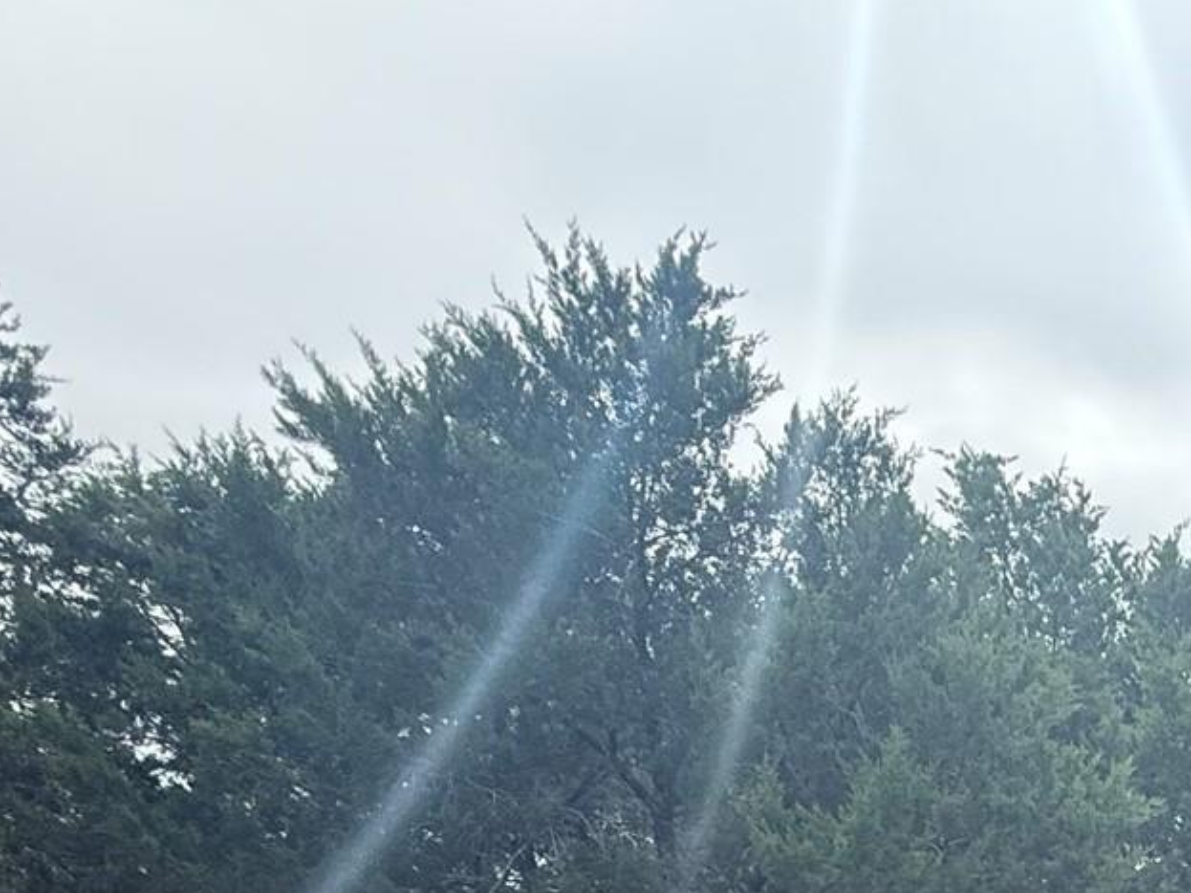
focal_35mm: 46
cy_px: 1339
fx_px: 1582
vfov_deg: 24.5
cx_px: 1529
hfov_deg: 32.0
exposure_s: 1/779
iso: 64
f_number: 2.2
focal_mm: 2.22
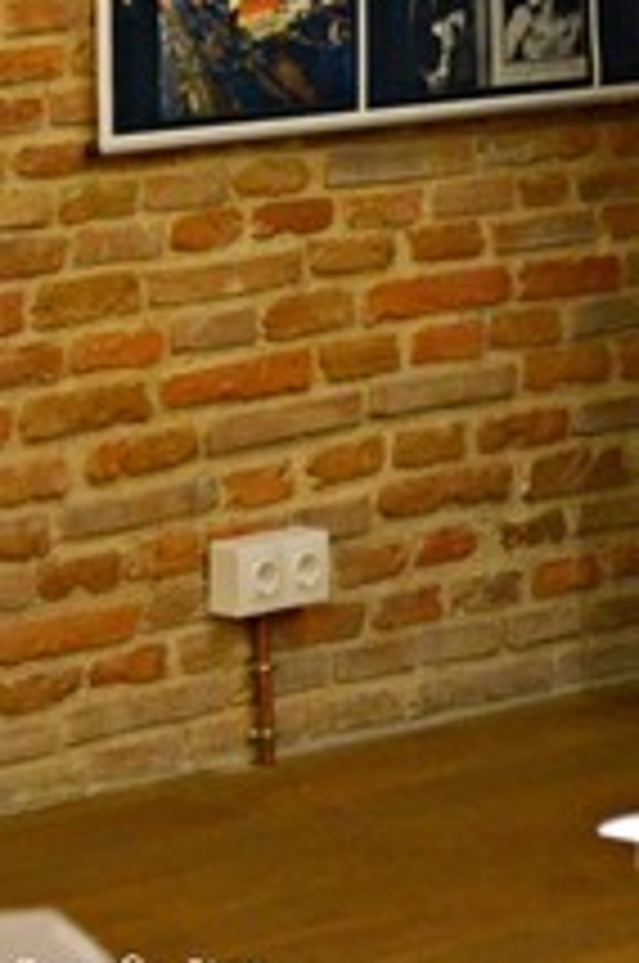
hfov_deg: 5.9
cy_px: -333
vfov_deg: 8.8
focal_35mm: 231
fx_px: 6181
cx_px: 886
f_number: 5.6
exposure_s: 1/80
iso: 3200
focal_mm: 55
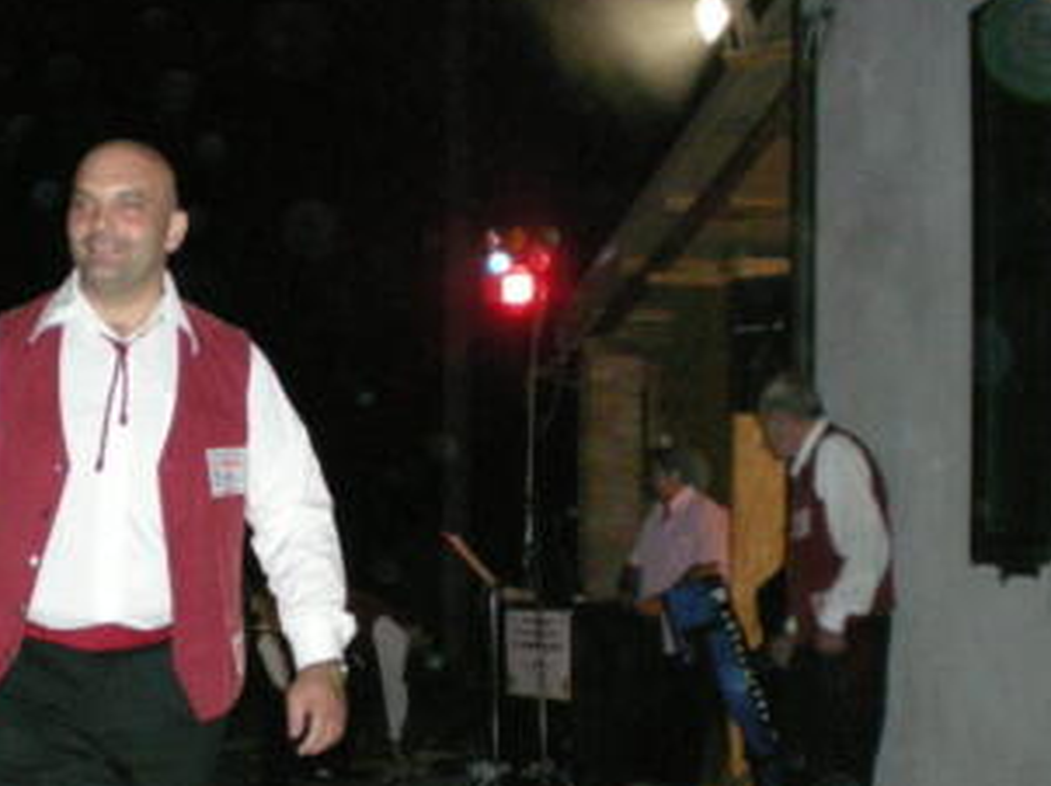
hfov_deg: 30.1
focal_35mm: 63
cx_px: 223
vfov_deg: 22.9
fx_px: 1911
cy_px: 628
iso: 490
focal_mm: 6.3
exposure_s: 1/60
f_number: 3.1
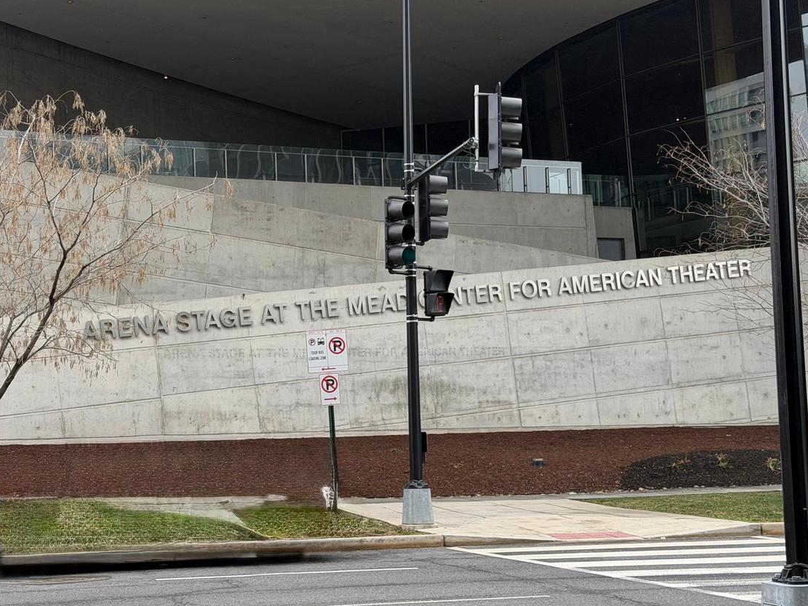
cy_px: 314
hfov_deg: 30.6
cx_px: 326
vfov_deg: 23.3
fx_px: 1471
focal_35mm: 63
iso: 64
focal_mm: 6.76
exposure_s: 1/1027
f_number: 1.78
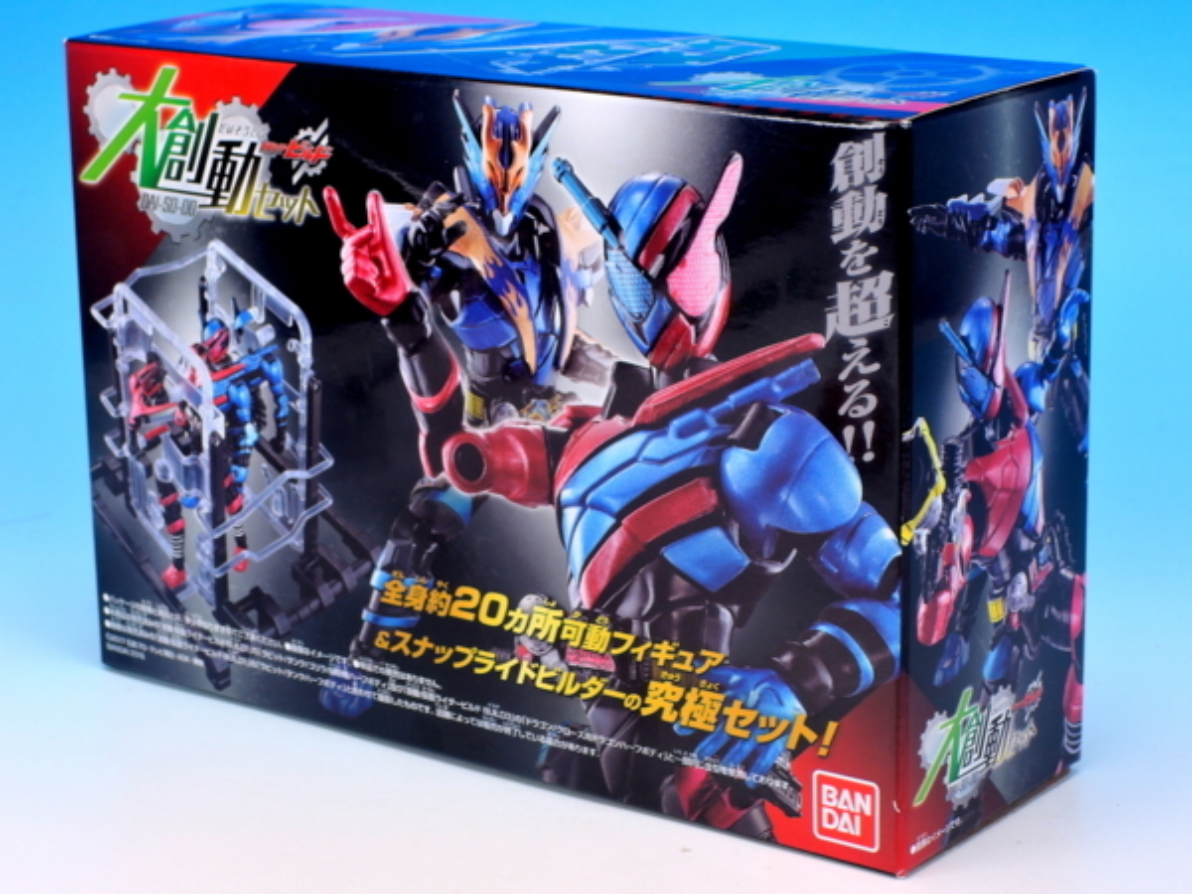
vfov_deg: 15.6
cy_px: 447
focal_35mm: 95
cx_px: 596
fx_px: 3271
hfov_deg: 20.7
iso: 80
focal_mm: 20.2
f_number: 7.1
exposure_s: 1/1.6
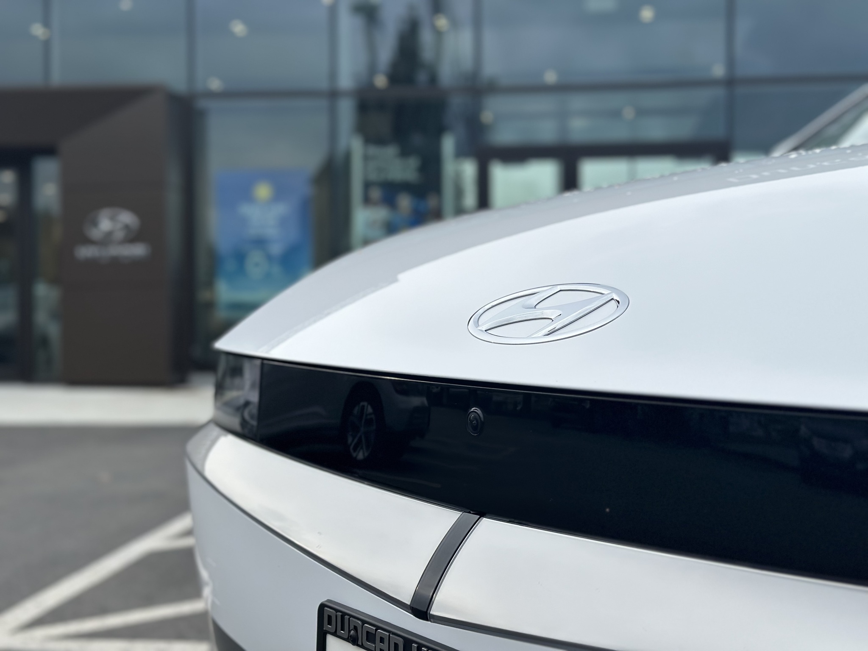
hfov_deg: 39.7
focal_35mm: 48
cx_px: 434
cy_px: 326
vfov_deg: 30.3
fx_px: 1204
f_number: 1.78
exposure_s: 1/2114
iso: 80
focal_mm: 6.86
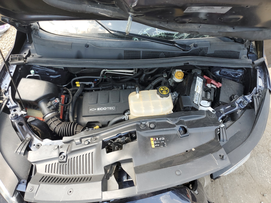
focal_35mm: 26
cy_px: 102
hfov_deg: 67.3
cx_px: 136
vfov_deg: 53.1
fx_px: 204
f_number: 1.5
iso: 50
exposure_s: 1/244
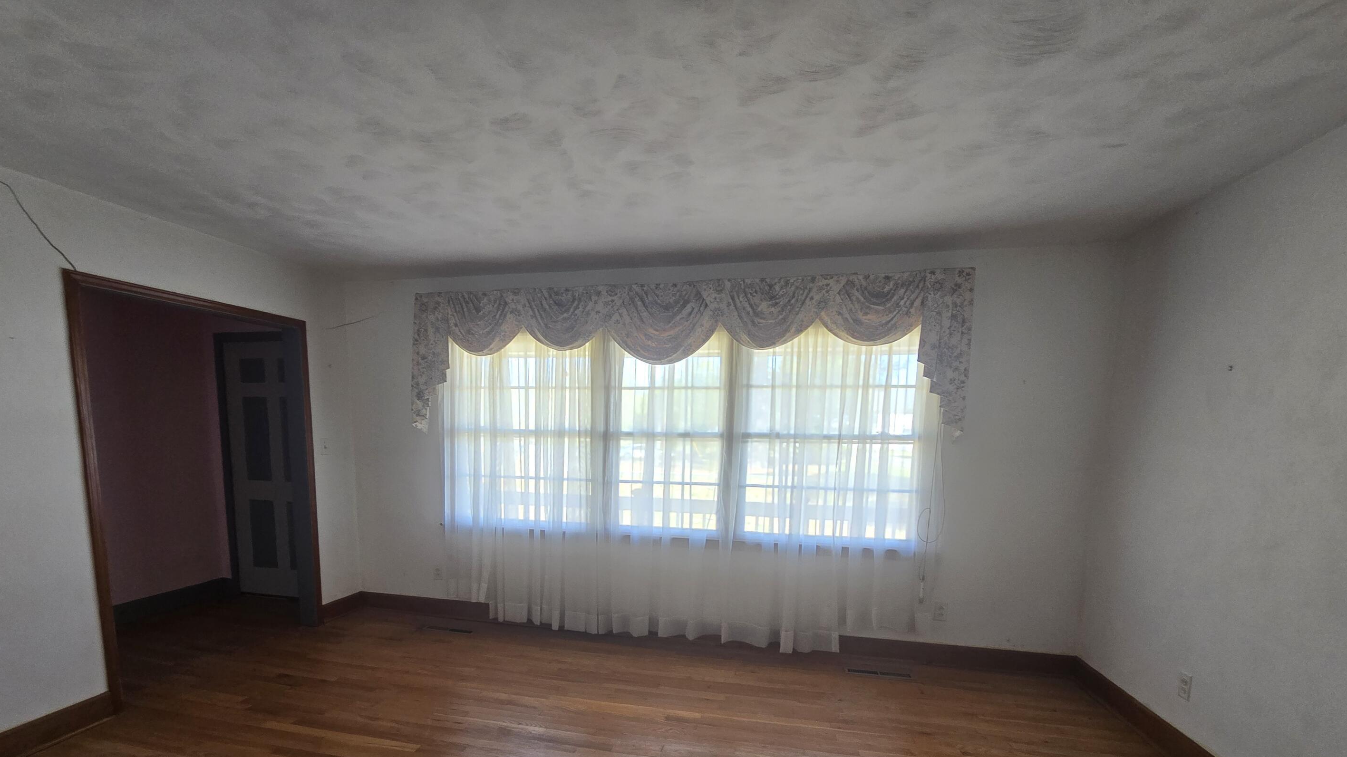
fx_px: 536
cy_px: 519
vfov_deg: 68.1
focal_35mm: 15
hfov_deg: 102.9
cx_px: 635
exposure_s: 1/60
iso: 160
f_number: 2.2
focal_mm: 2.2
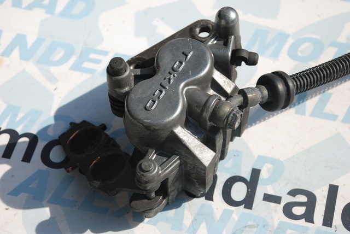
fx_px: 963
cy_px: 117
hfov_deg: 20.6
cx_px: 175
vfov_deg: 13.9
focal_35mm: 99
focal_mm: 66
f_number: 5.6
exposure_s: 1/500
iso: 140
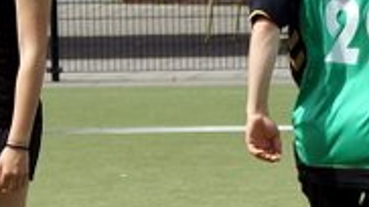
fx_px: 3030
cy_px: -98
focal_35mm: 310
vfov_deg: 3.9
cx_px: 586
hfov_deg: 6.8
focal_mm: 35
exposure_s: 1/1000
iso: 100
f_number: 5
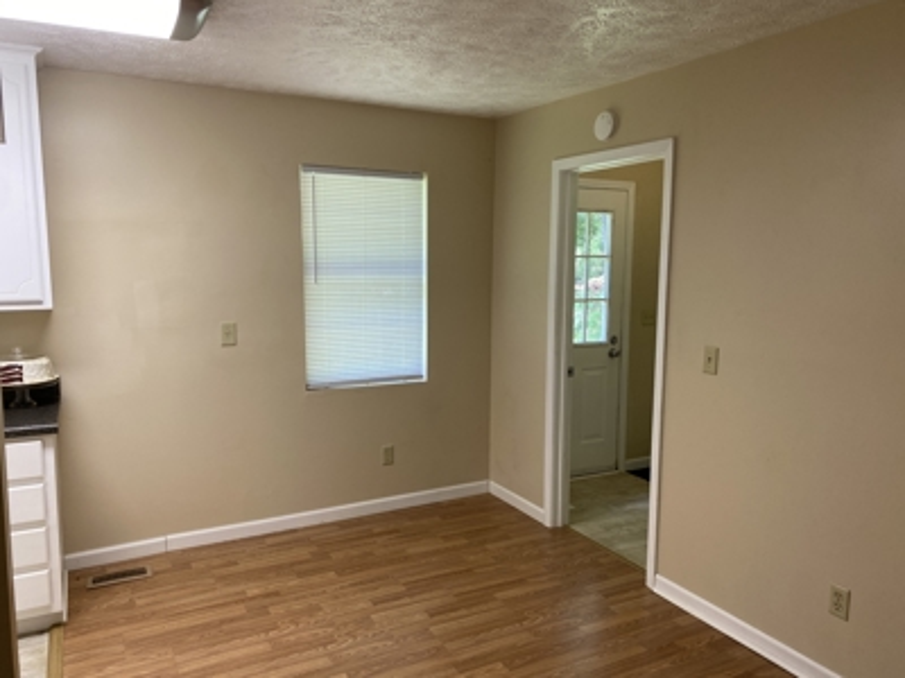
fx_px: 680
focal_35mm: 26
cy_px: 339
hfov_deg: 67.3
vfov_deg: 53.1
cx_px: 452
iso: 80
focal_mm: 4.25
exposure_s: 1/120
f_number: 1.8
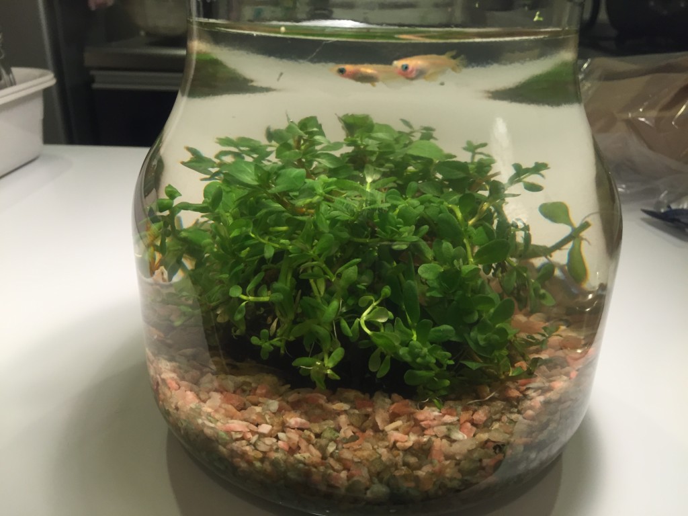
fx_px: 576
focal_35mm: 29
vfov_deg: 48.2
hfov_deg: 61.7
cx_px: 344
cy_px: 258
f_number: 2.2
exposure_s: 1/33
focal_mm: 4.15
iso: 64
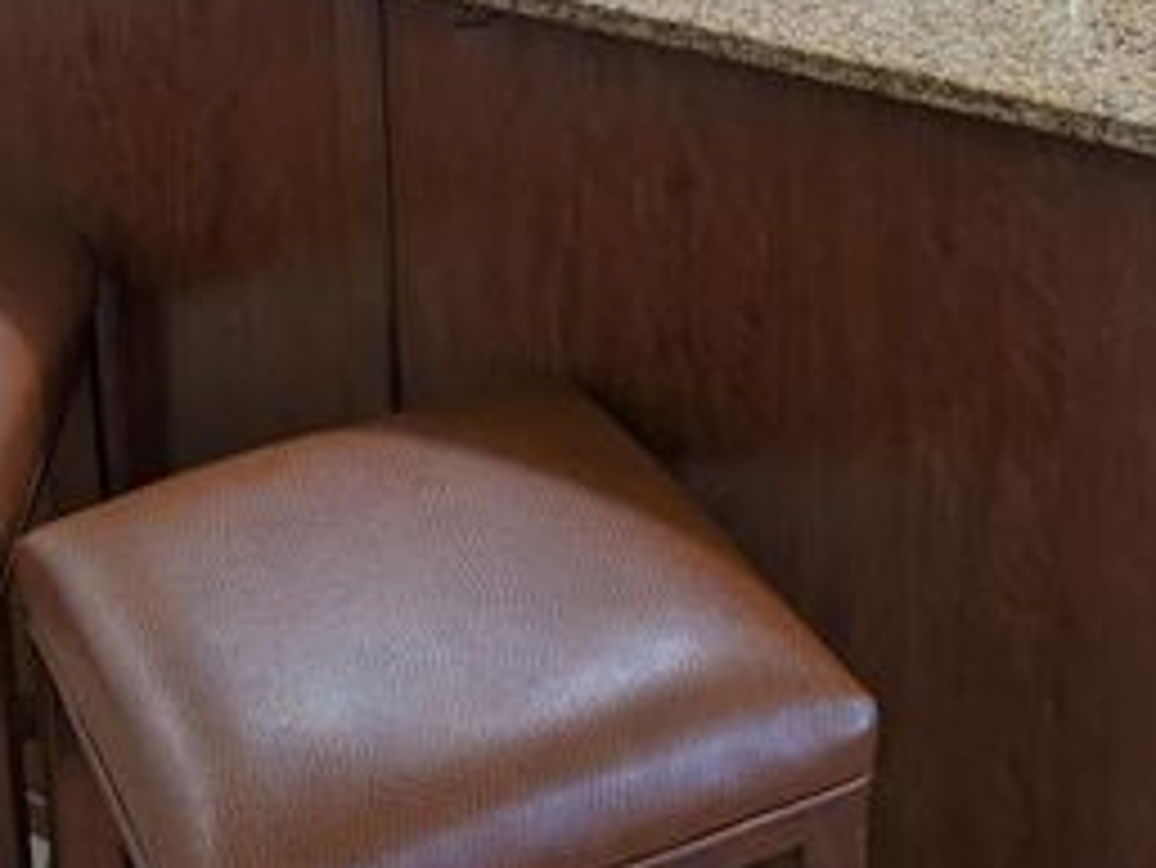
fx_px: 2472
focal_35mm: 74
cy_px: -306
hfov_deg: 26.3
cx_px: 565
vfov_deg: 18.3
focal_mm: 4.38
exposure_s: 1/40
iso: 45
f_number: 1.73
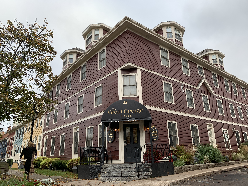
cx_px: 124
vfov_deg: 53.1
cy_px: 93
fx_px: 186
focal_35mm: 26
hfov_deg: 67.3
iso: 25
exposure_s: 1/214
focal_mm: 4.25
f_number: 1.8
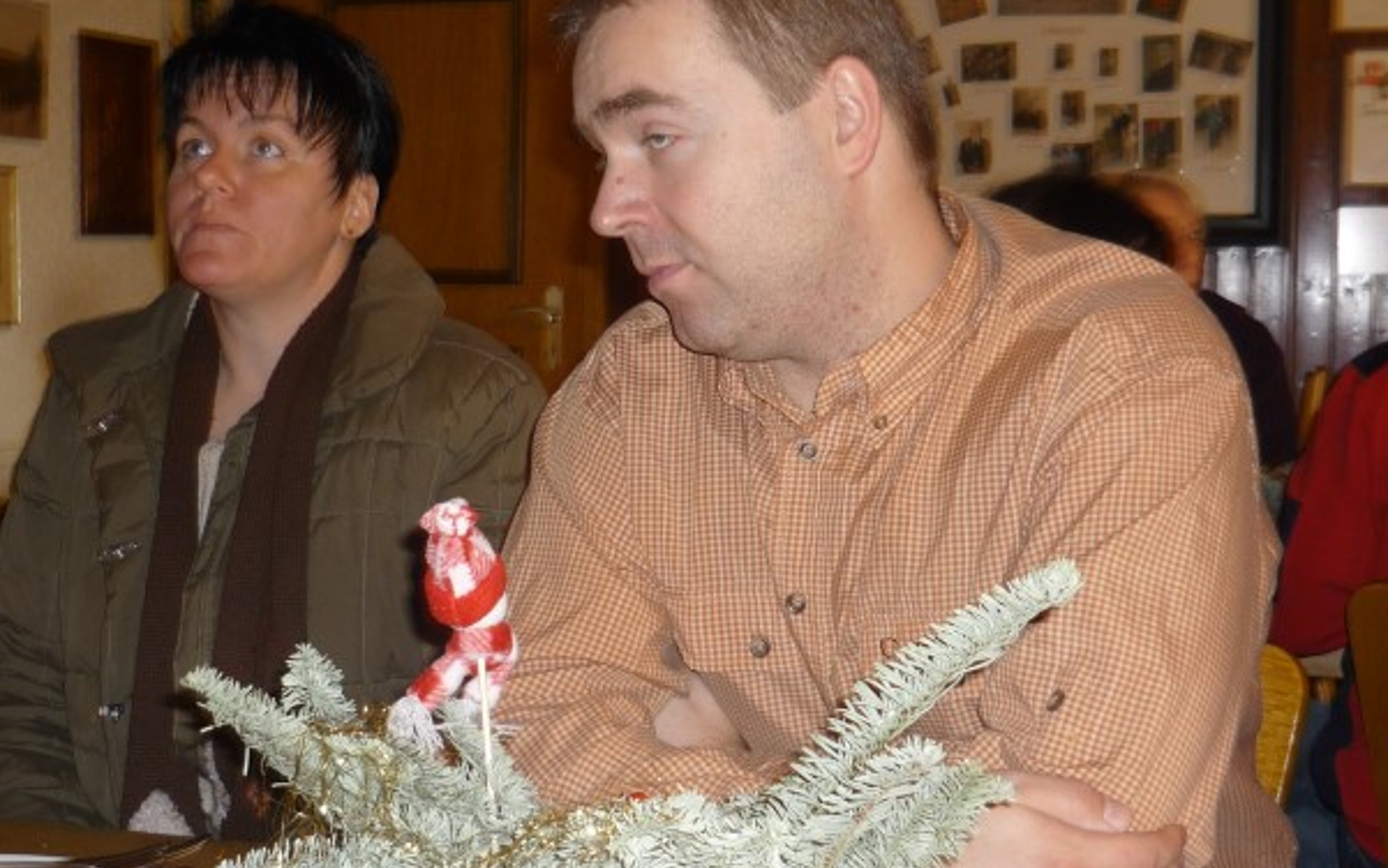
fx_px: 2005
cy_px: 365
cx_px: 704
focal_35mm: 53
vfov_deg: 24.4
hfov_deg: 38.2
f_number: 2.9
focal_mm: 6.3
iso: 100
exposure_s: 1/30
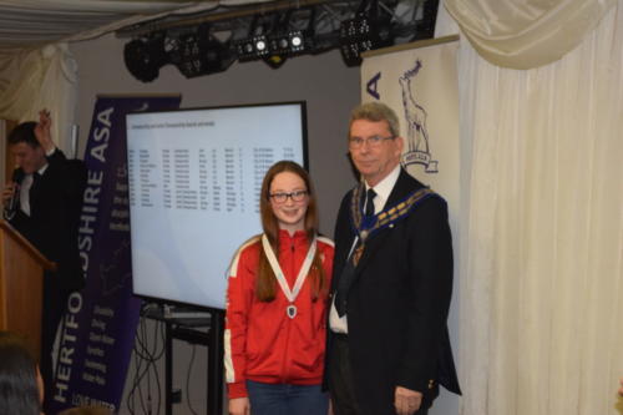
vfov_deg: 16.5
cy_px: 208
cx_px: 312
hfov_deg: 24.6
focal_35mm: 82
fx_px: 1427
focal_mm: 55
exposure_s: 1/60
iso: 3200
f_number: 5.6
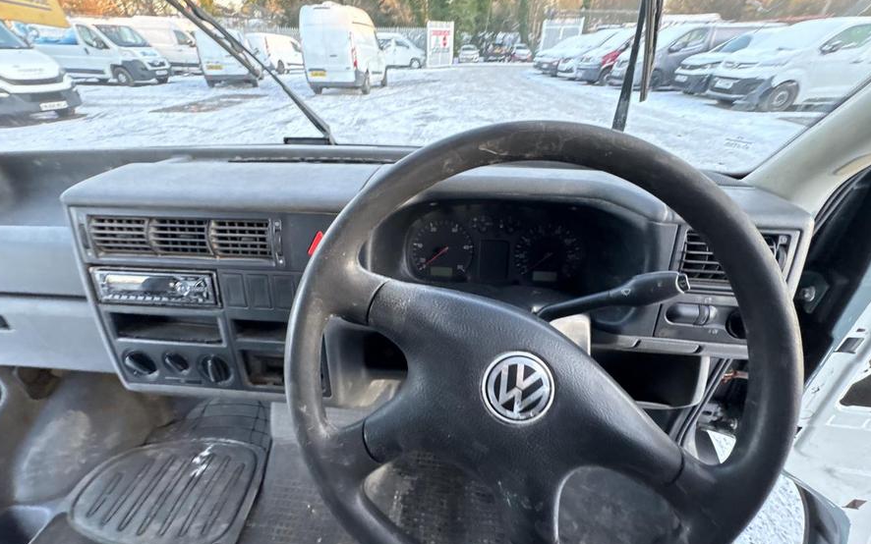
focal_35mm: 15
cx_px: 433
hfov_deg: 101.5
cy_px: 306
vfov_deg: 74.5
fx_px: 356
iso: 500
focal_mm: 2.22
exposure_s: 1/60
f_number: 2.2
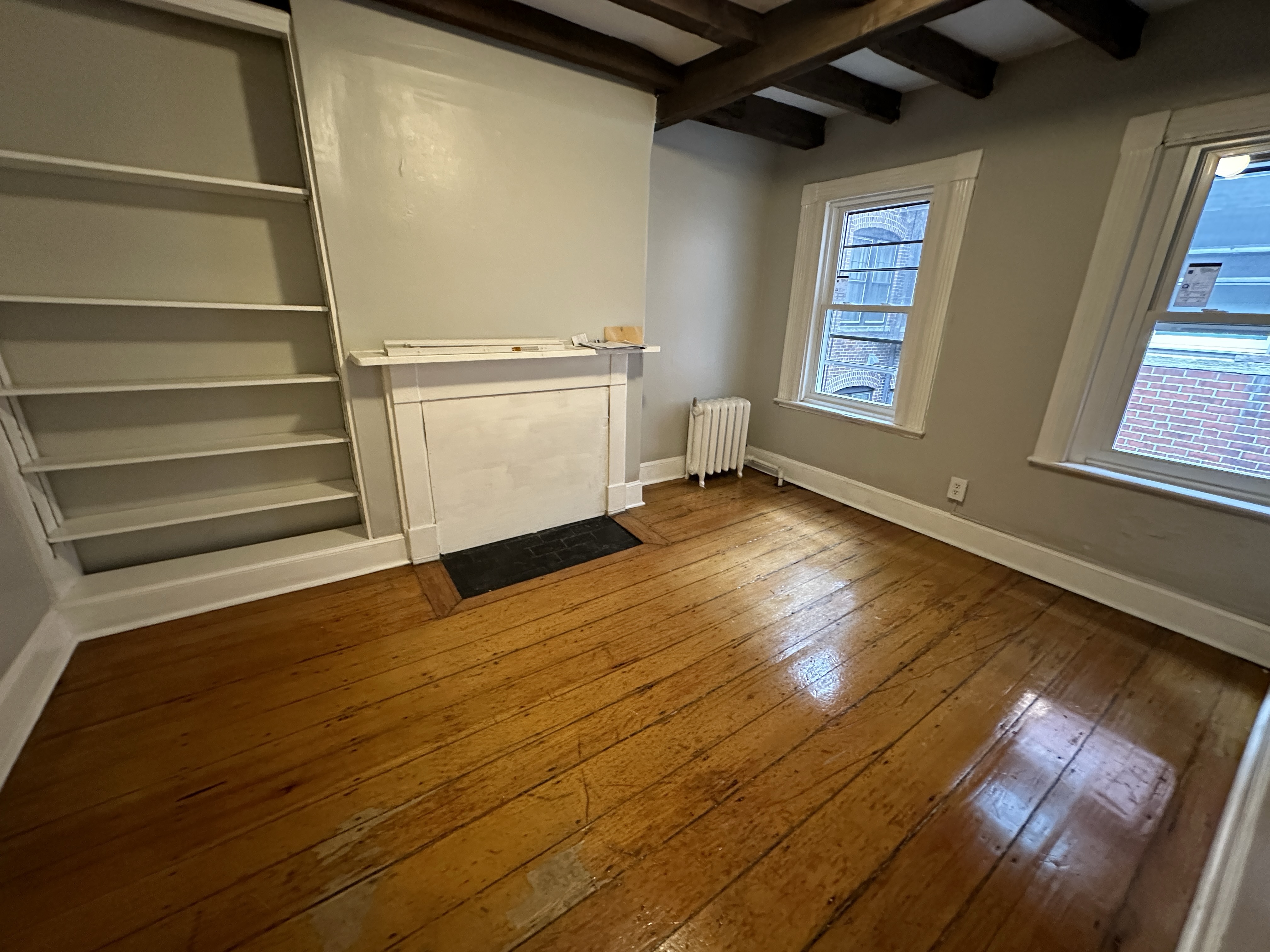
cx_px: 635
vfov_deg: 85.7
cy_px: 476
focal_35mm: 14
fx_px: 514
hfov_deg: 102.1
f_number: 2.2
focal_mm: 2.22
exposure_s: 1/60
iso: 800
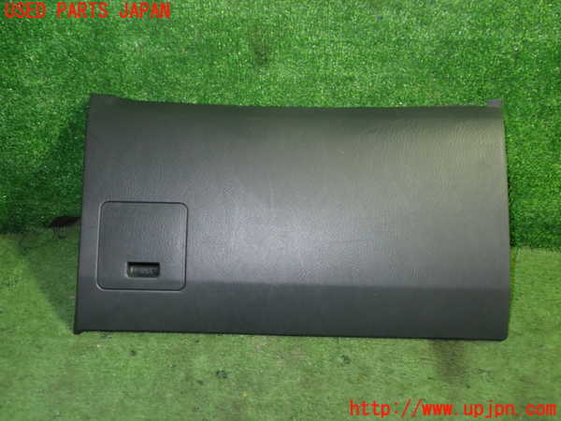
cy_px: 210
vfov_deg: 44.2
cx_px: 280
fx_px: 519
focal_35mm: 32
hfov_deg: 56.8
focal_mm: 5.79
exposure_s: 1/30
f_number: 2.4
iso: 200
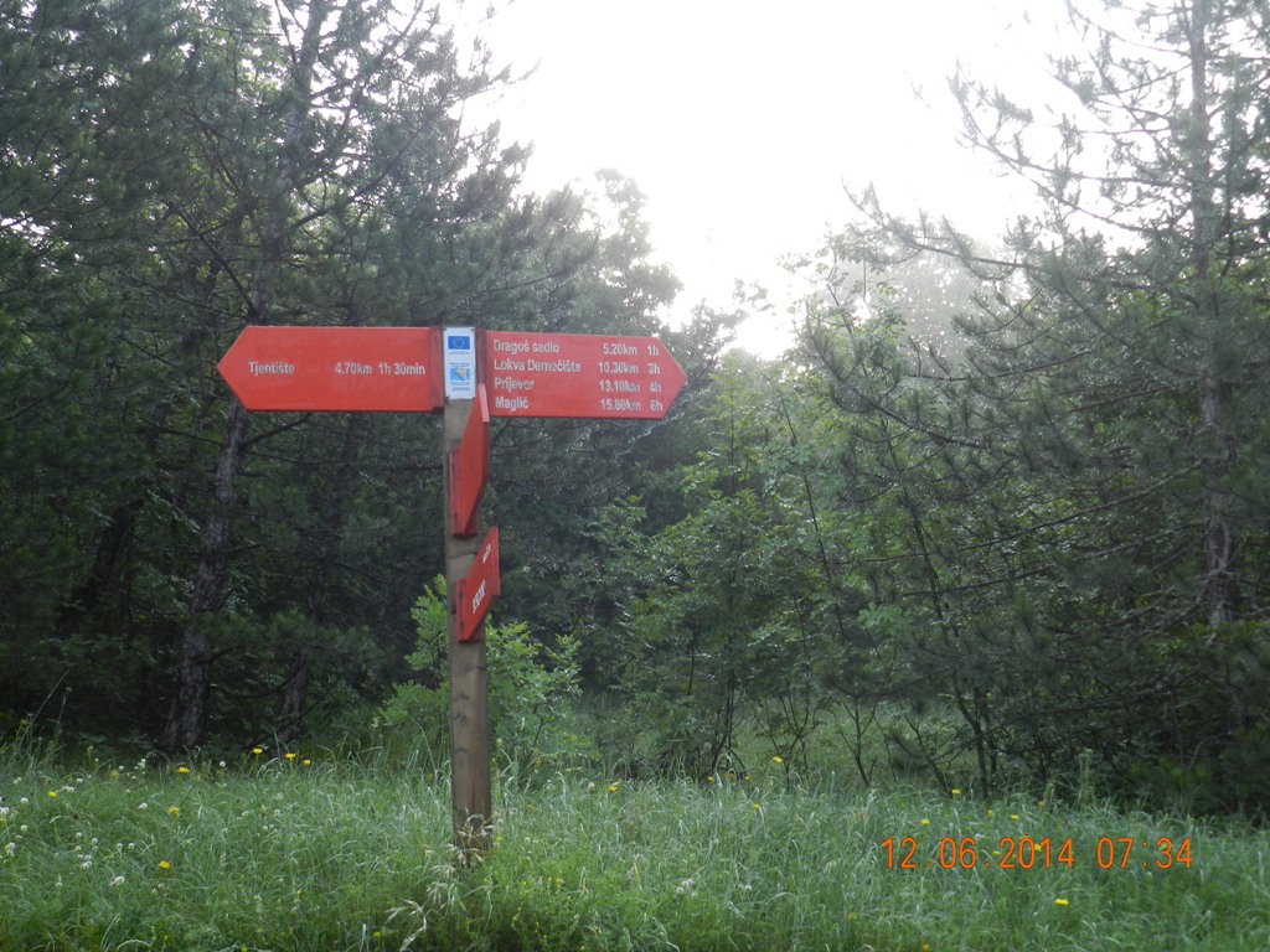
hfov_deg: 41.2
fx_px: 1688
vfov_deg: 31.5
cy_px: 476
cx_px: 635
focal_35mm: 46
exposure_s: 1/160
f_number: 4.2
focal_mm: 8.1
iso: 160
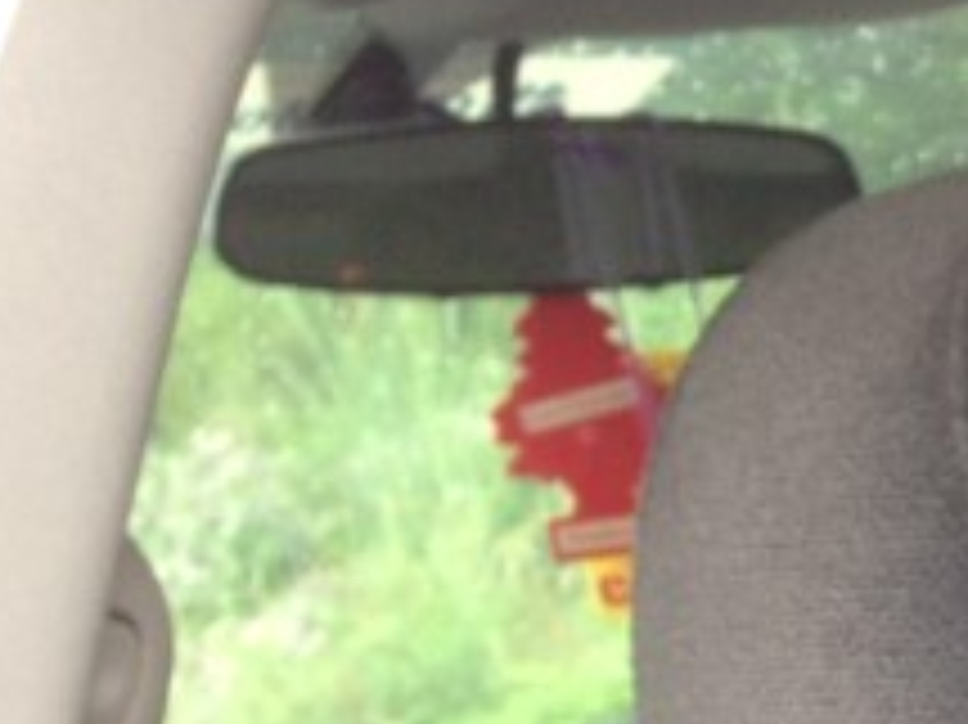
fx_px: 4388
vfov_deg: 9.0
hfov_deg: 11.1
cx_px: 2134
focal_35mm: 157
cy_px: 1376
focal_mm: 4.12
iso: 64
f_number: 2.4
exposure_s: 1/60
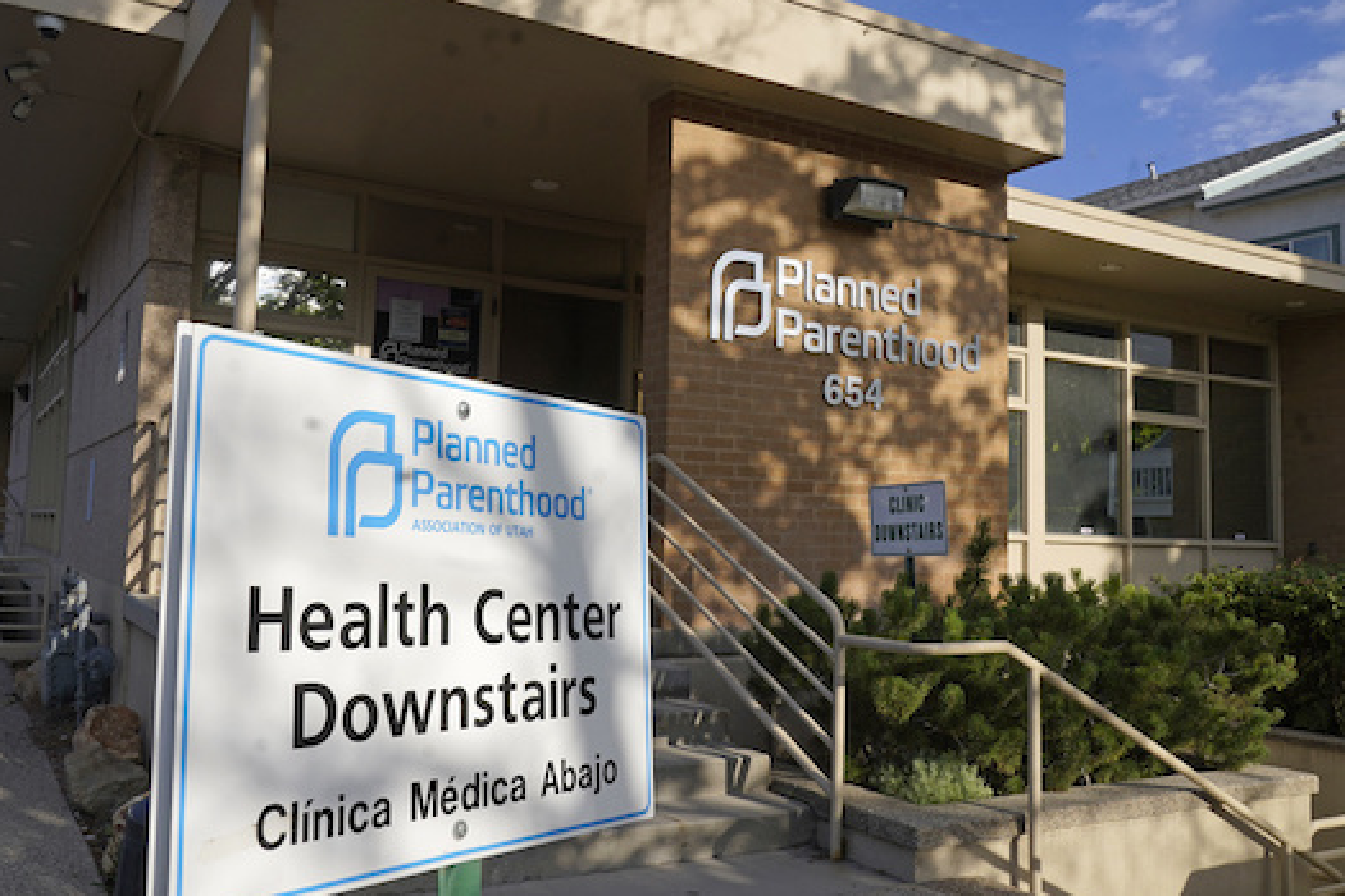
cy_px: 419
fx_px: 1195
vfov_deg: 41.1
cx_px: 646
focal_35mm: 32
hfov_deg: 58.7
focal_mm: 24
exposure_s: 1/160
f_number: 11
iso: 100
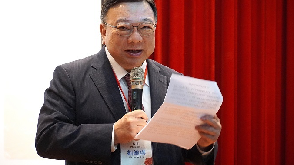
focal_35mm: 193
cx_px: 147
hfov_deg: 11.2
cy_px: 74
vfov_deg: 6.3
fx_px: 1501
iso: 6400
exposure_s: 1/200
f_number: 5.6
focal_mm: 115
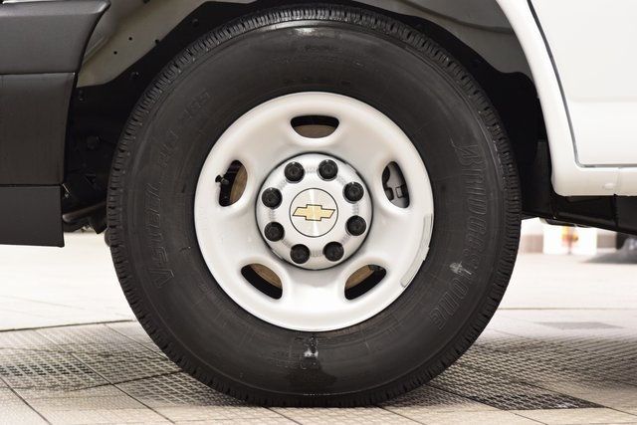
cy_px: 212
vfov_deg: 13.0
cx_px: 318
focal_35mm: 105
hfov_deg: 19.5
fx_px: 1858
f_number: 5.6
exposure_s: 1/60
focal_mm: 70
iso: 1600
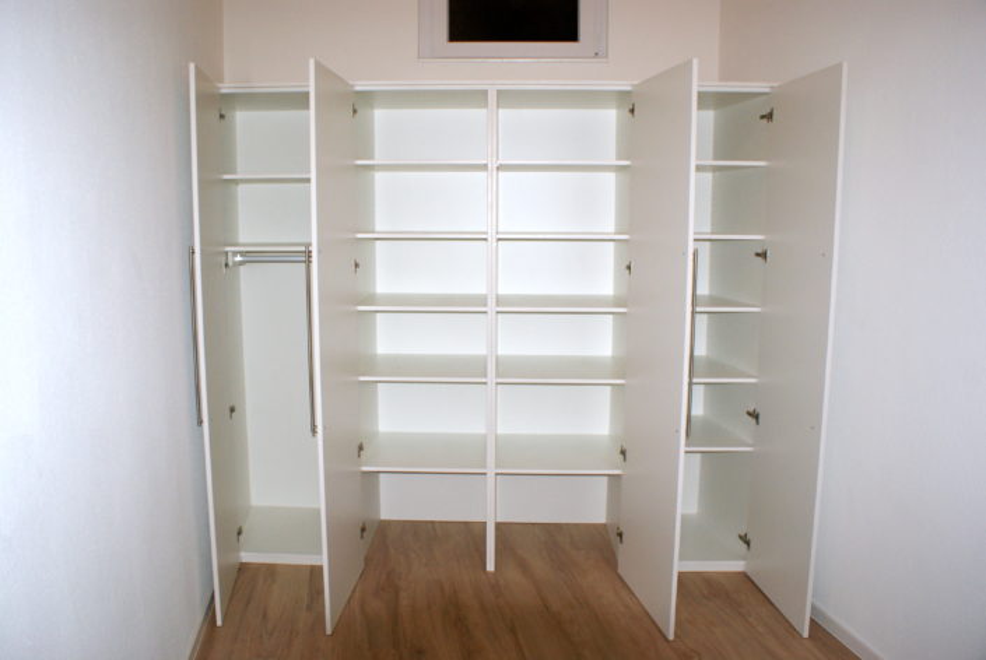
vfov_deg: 48.1
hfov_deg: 67.3
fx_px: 740
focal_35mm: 27
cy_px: 330
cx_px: 493
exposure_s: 1/60
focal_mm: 18
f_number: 5.6
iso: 400
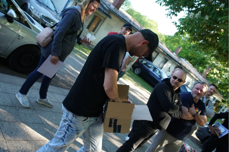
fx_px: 223
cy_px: 76
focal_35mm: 35
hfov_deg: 54.5
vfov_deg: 37.8
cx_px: 114
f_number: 5.6
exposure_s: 1/250
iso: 800
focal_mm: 35
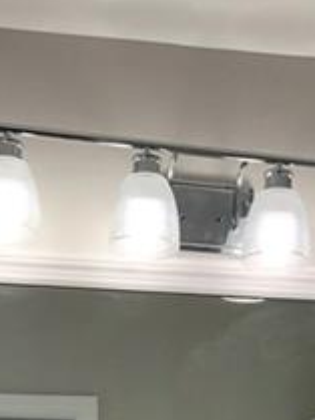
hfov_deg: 14.4
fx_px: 1248
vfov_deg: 16.1
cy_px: 758
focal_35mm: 103
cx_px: 156
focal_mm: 3.99
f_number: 1.8
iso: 25
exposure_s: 1/120
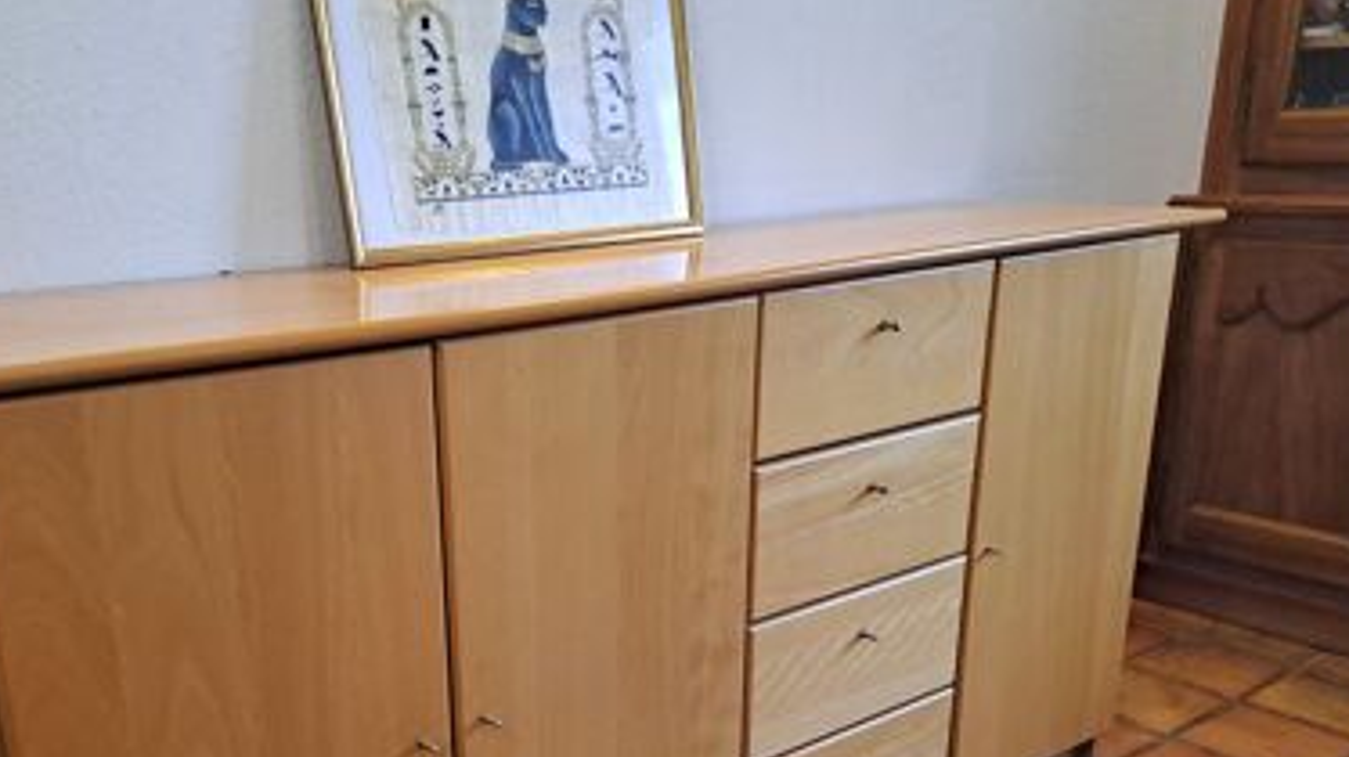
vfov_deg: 32.7
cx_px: 530
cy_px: 613
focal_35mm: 35
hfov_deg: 56.2
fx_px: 1251
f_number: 1.8
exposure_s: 1/25
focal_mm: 4.65
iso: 400
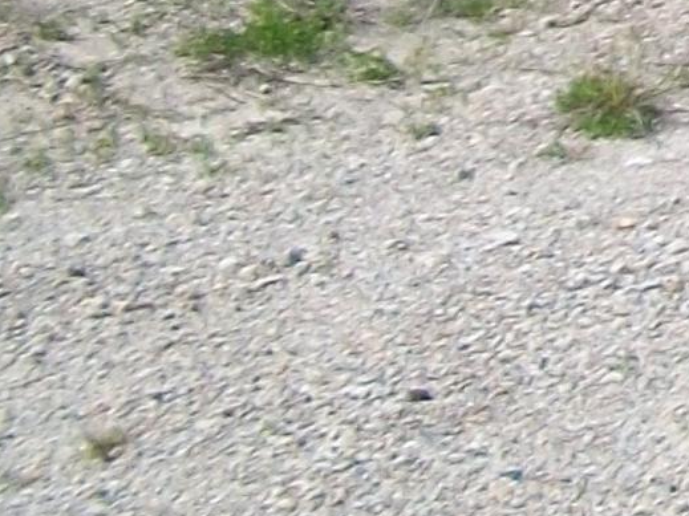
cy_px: -745
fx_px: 3681
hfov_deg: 9.3
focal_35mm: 185
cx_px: 1754
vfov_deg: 7.5
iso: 80
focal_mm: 5.7
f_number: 5.5
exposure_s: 1/400
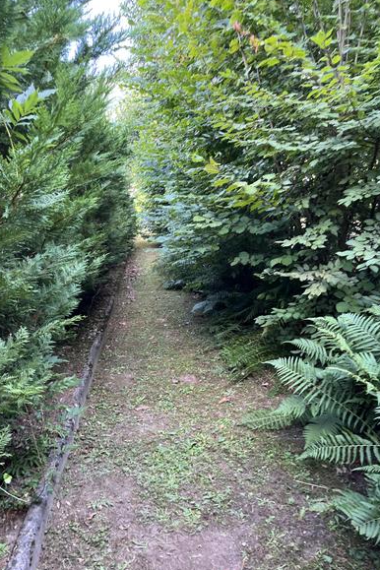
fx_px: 443
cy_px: 280
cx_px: 164
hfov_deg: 46.3
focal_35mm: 28
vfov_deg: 65.5
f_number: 1.6
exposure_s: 1/121
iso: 125
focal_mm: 5.1
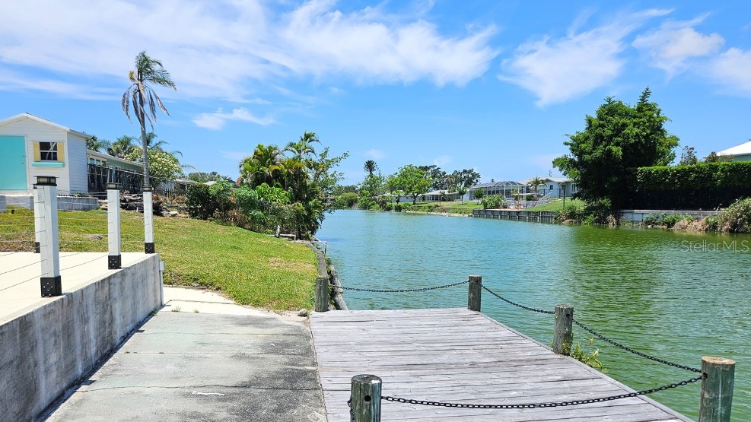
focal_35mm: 26
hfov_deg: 71.9
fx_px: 518
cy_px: 246
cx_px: 363
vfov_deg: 44.2
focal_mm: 5.4
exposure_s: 1/1533
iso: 25
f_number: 1.8
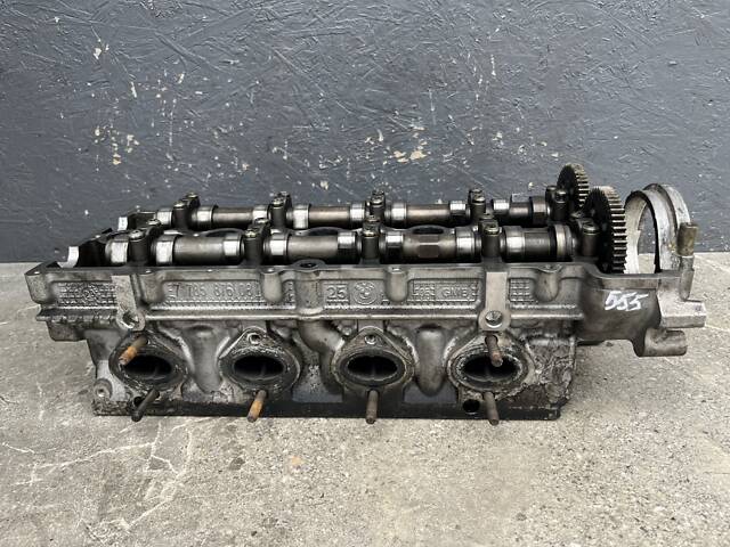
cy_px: 274
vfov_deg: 53.1
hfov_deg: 67.3
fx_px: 548
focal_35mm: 26
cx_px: 365
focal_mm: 5.1
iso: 40
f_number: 1.6
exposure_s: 1/289
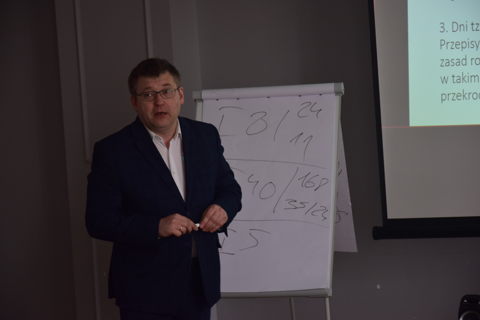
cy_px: 160
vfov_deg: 11.4
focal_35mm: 120
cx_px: 240
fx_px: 1600
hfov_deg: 17.1
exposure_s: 1/60
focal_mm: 80
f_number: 5.3
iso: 640
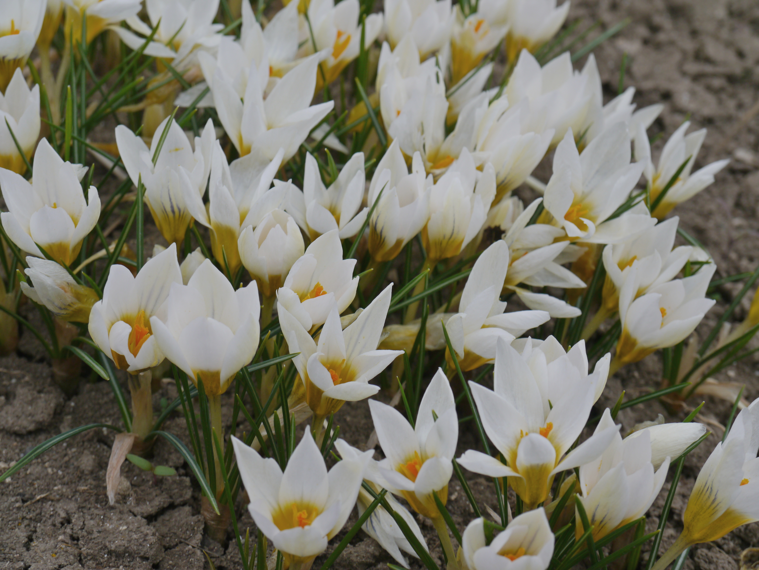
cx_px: 380
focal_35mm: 84
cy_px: 285
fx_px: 1843
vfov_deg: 17.6
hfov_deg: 23.3
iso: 160
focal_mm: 42
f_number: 9
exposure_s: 1/320
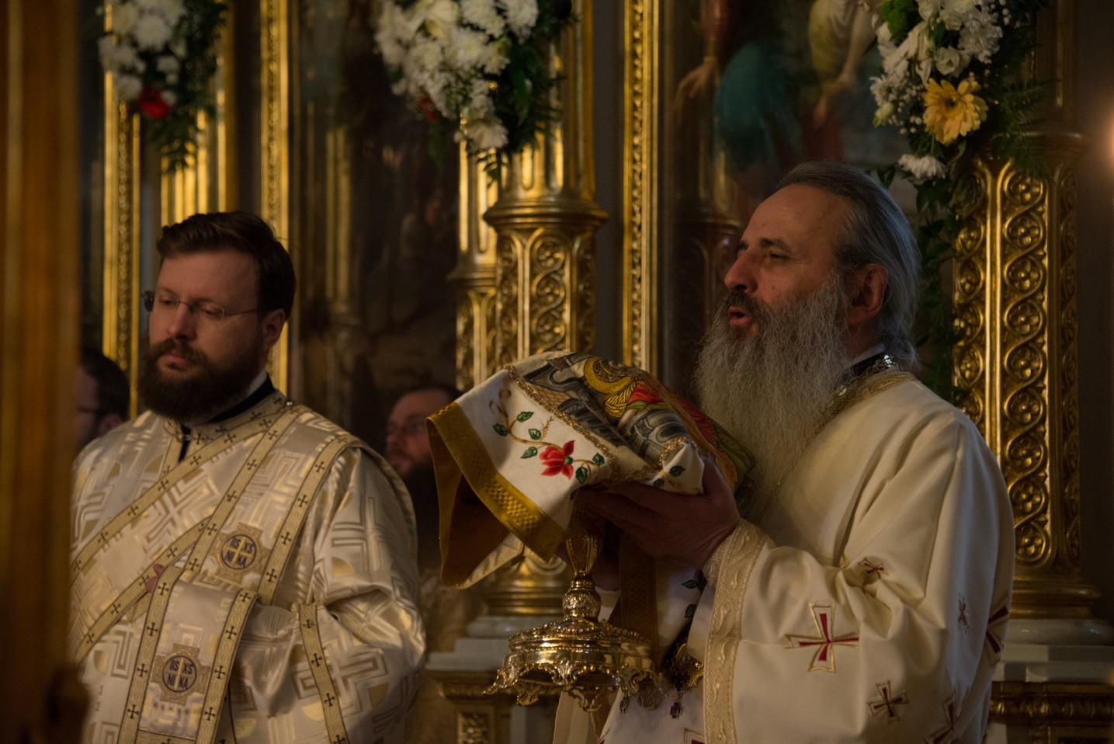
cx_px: 557
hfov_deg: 16.4
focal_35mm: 125
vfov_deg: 11.0
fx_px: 3869
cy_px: 372
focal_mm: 125
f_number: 5.6
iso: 3200
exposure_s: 1/50
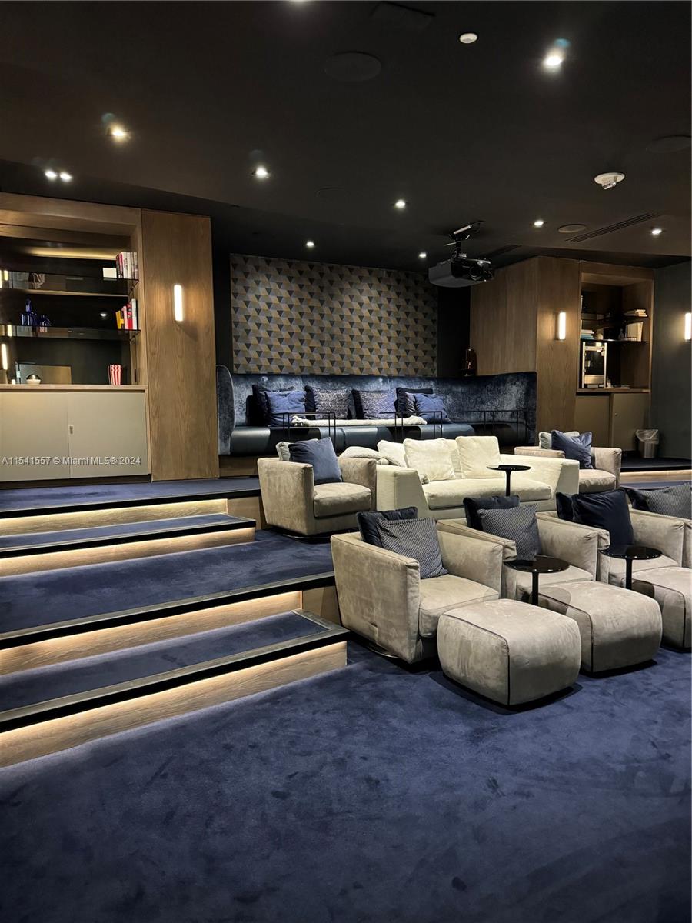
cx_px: 346
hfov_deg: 56.8
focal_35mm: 24
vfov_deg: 71.6
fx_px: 640
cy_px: 462
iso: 800
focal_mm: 6.76
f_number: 1.78
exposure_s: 1/40
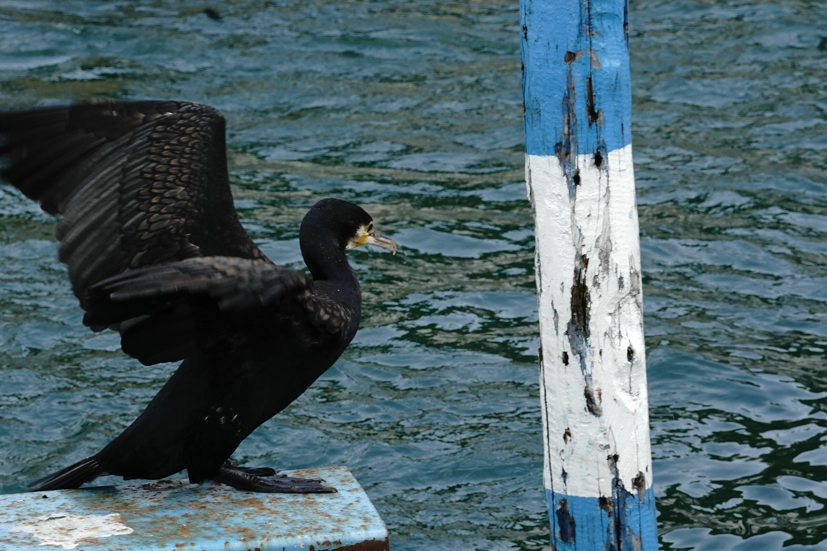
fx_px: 4227
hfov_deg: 11.2
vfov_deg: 7.5
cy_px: 276
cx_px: 414
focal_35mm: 184
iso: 640
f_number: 14
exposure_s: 1/250
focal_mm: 123
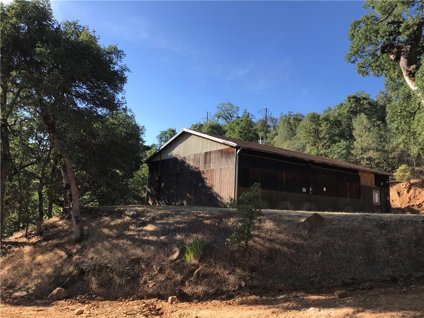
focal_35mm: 28
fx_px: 343
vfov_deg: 49.7
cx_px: 212
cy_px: 159
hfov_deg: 63.4
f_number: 1.8
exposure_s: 1/1018
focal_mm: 3.99
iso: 20
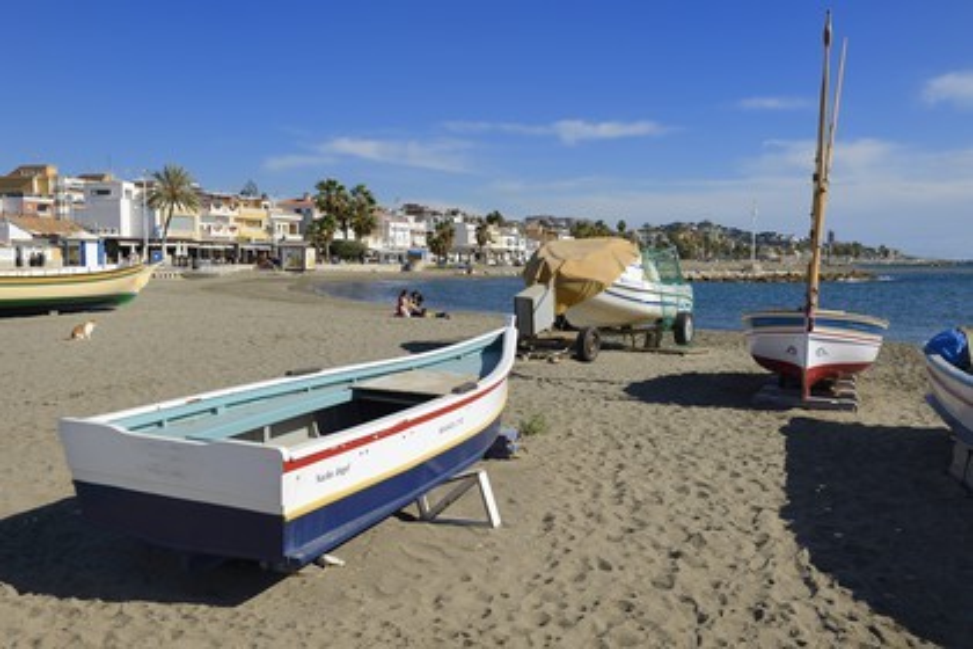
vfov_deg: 41.1
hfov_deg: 58.7
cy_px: 324
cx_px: 486
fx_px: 865
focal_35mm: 32
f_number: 10
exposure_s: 1/250
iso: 100
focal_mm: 32
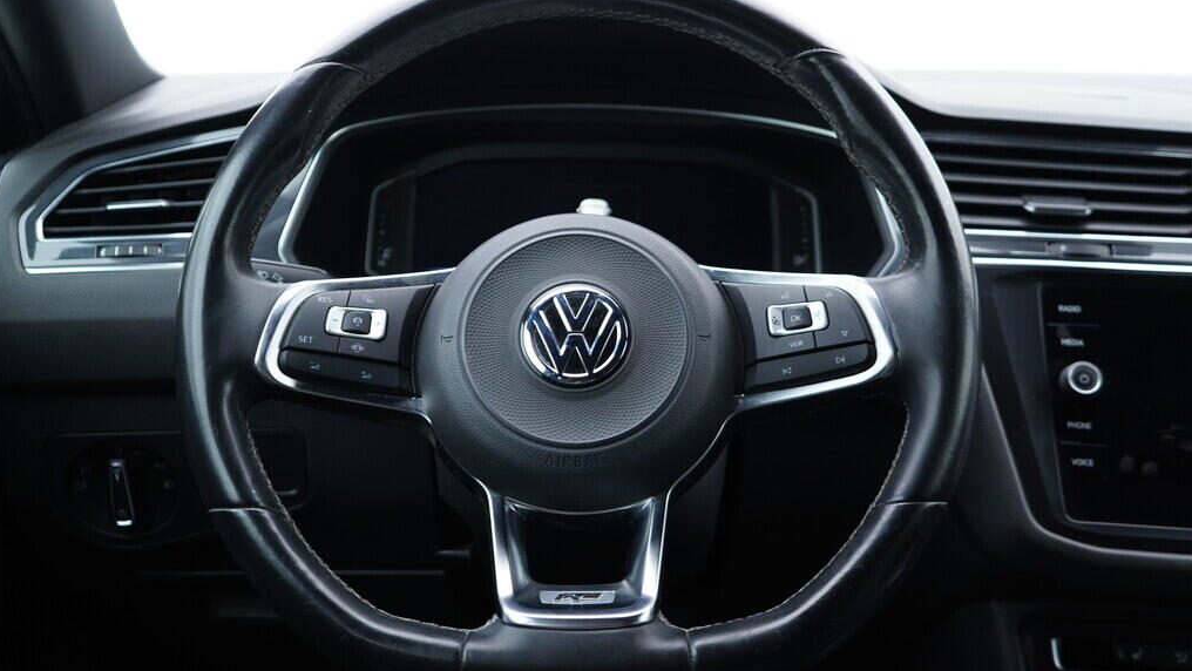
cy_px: 323
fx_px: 1201
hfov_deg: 52.8
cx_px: 594
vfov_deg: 31.2
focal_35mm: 38
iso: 250
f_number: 2.8
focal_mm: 24
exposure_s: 1/40
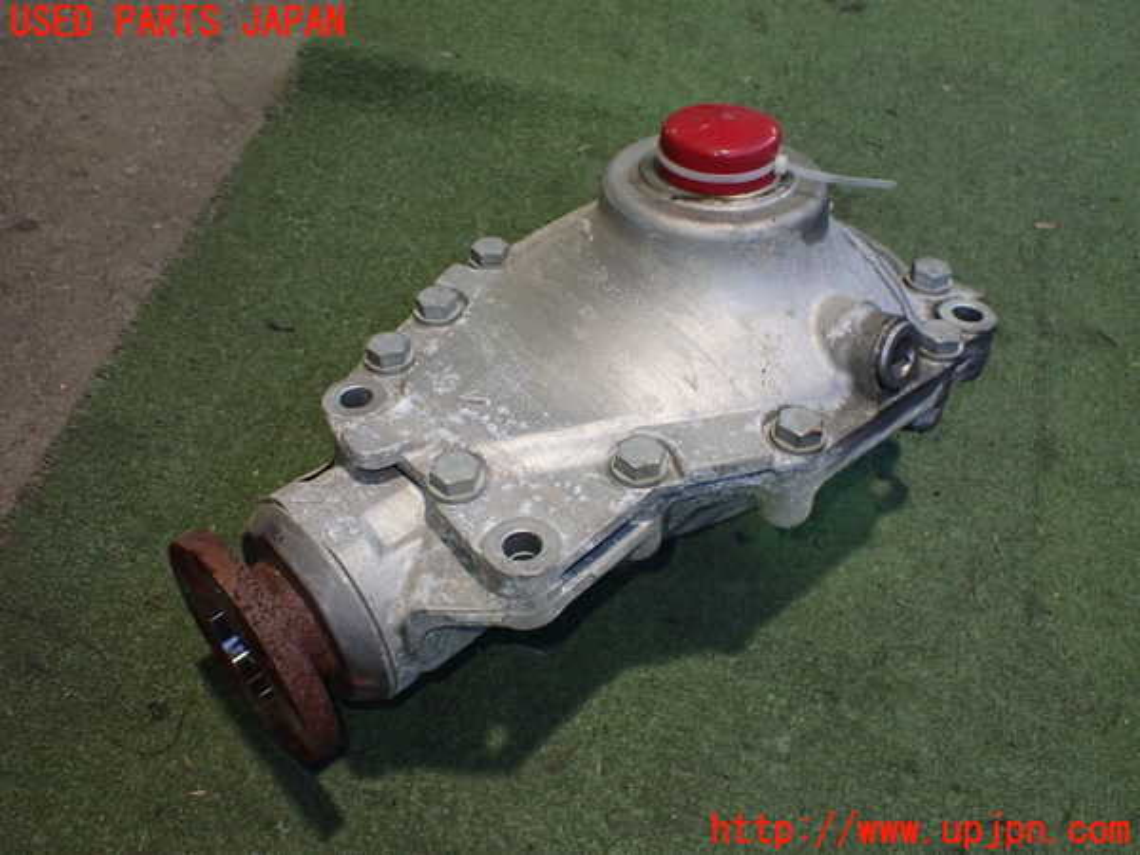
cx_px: 570
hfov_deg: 60.0
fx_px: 988
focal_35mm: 30
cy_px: 428
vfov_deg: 46.8
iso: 800
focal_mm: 5.4
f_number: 2.3
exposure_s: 1/100
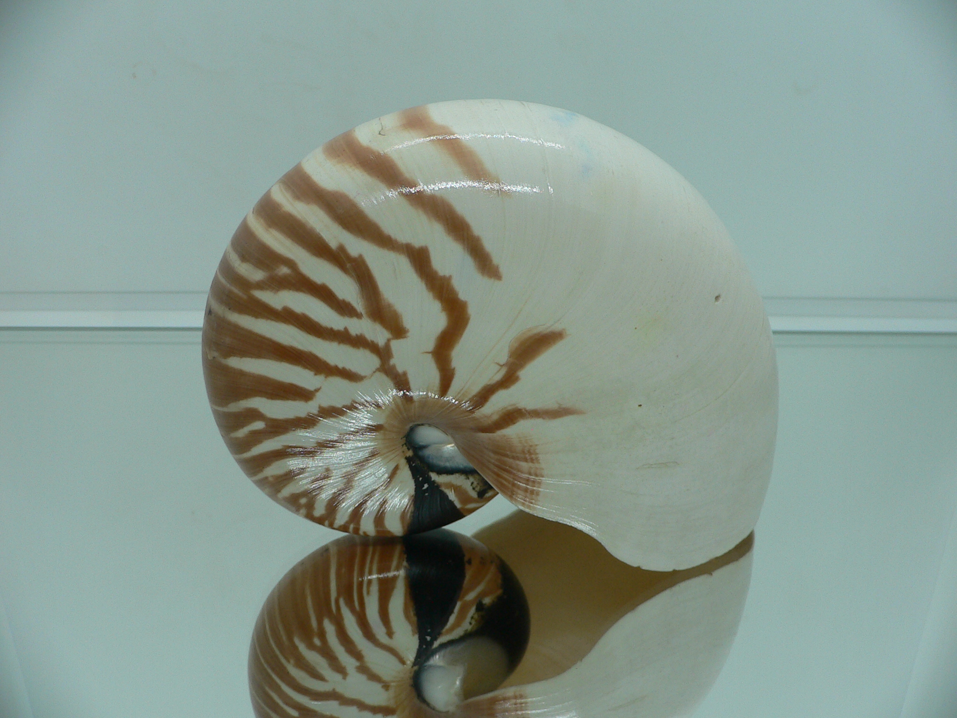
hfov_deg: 52.6
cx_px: 478
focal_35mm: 35
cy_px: 359
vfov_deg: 40.7
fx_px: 968
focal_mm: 4.6
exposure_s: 1/60
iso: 80
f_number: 2.8
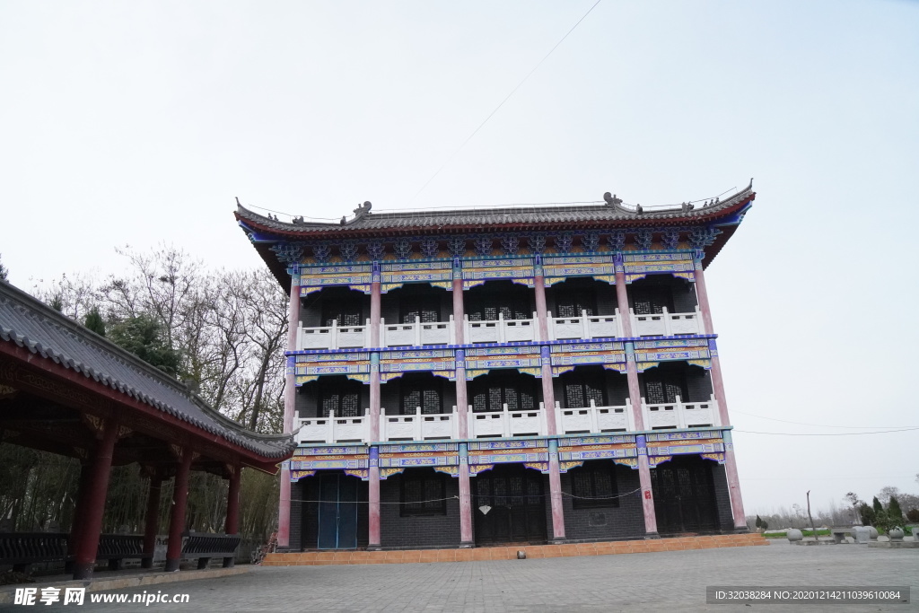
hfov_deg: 73.7
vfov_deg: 53.1
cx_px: 460
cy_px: 306
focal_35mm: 24
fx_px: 613
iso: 4000
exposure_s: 1/2500
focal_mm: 16
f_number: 9
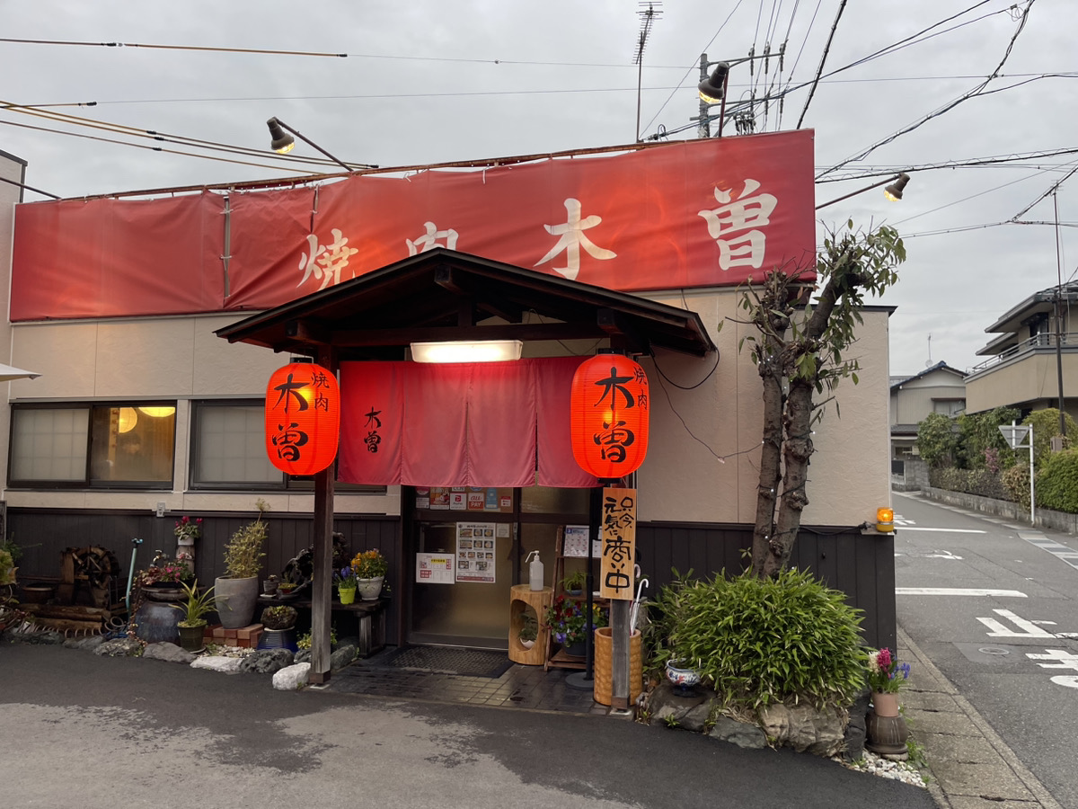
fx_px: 810
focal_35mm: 26
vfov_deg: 53.1
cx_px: 539
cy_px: 404
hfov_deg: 67.3
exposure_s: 1/120
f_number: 1.6
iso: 80
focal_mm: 5.1
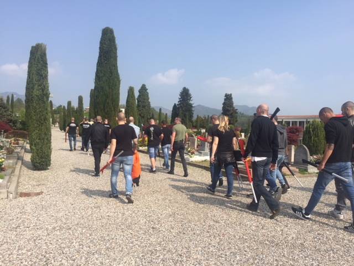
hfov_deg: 61.7
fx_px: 297
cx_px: 177
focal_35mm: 29
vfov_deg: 48.2
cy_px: 133
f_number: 2.2
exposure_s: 1/1980
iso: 32
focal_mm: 4.15
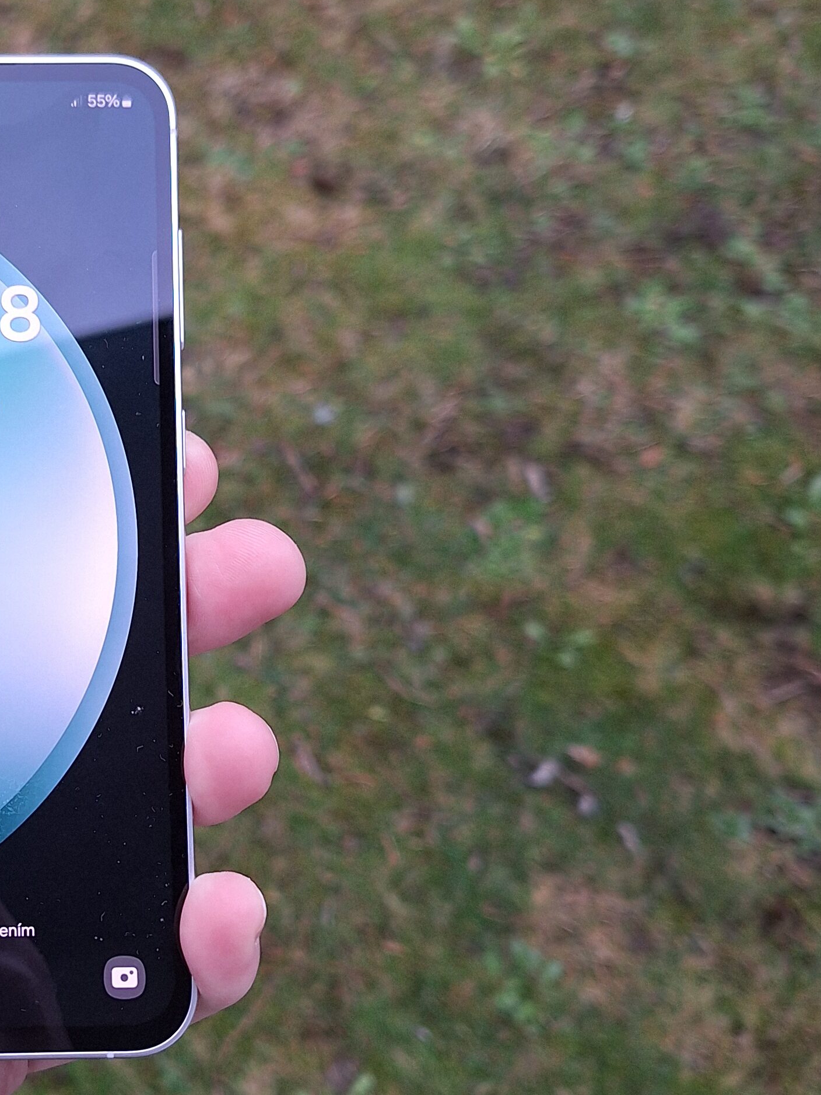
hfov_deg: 27.3
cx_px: -17
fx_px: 1581
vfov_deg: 38.2
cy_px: 558
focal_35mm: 50
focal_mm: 5.54
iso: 64
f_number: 1.8
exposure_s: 1/50
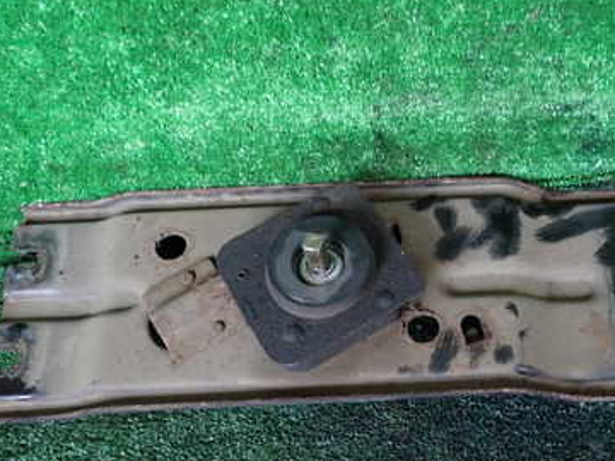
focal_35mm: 50
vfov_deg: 29.1
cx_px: 449
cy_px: 242
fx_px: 888
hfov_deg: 37.4
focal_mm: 5.4
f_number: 2.3
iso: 800
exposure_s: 1/20
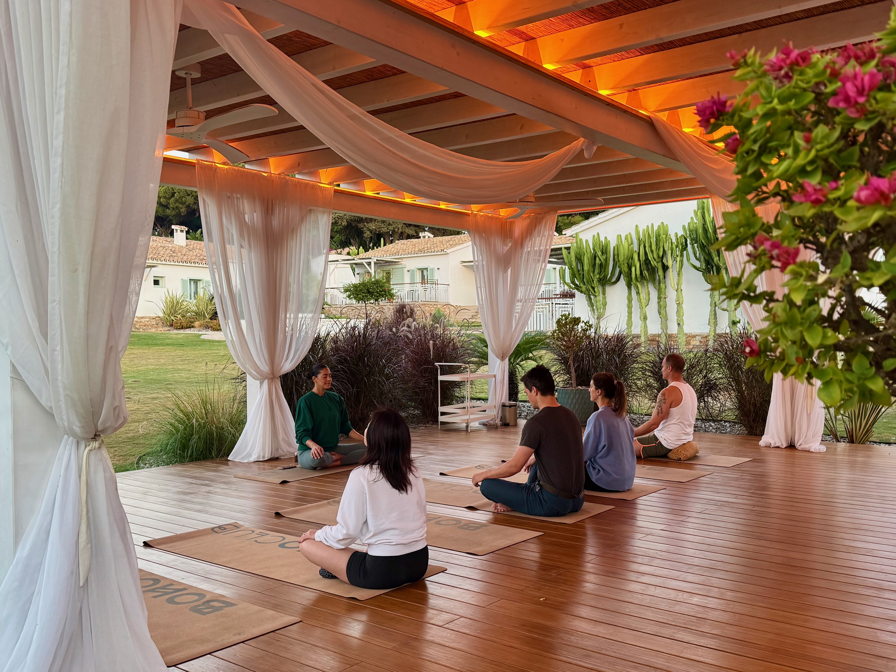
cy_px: 336
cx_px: 448
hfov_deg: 71.6
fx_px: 621
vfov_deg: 56.8
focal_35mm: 24
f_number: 1.78
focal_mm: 6.76
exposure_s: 1/121
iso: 200
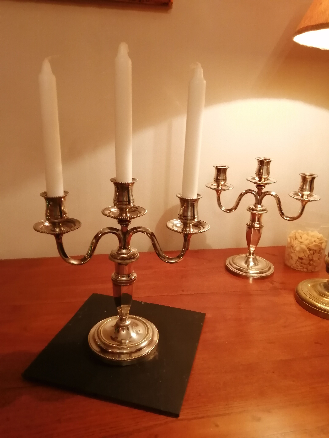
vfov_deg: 67.3
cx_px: 164
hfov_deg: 53.1
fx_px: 329
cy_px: 219
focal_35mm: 26
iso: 320
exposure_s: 1/25
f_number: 1.8
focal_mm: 3.6
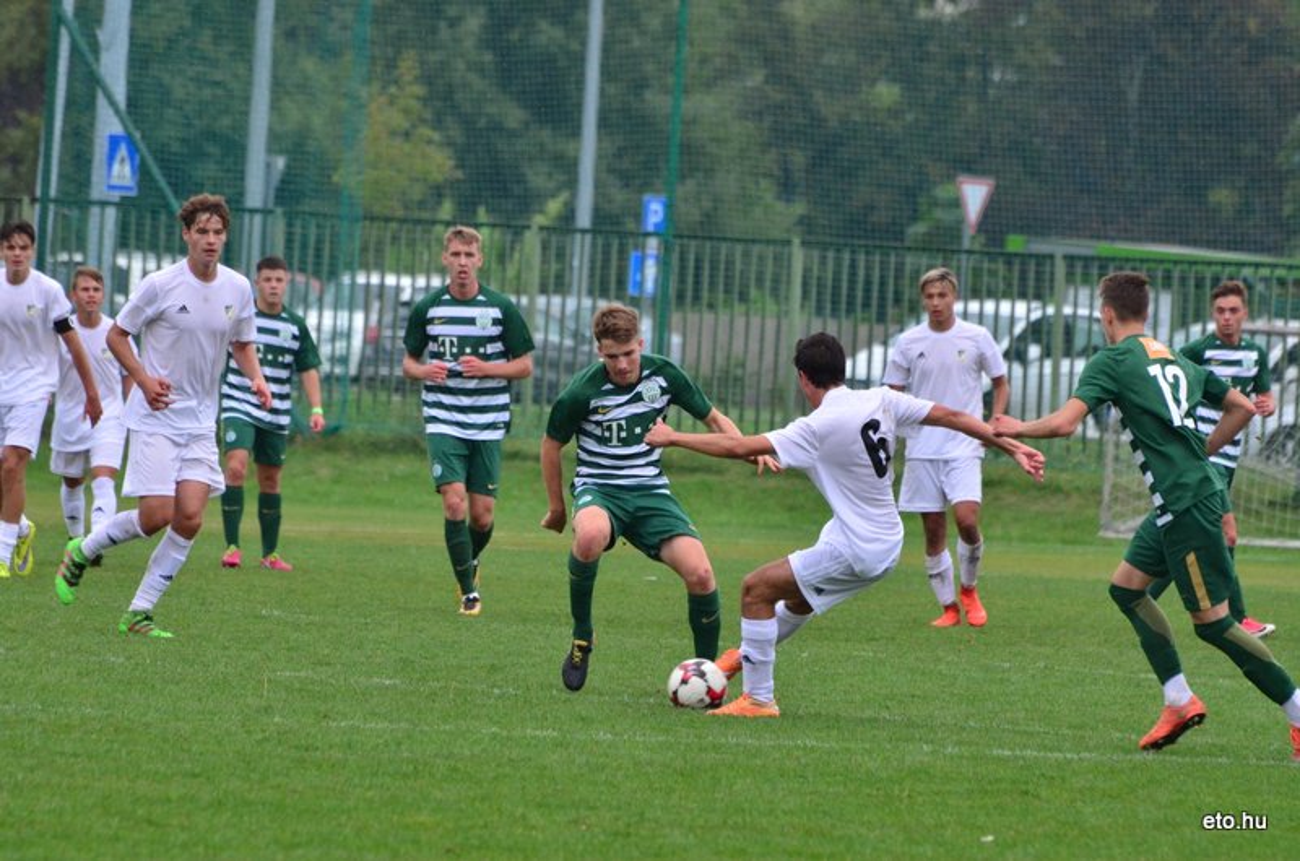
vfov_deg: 3.4
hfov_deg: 5.1
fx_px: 14596
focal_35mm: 405
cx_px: 650
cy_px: 430
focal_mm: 270
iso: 1000
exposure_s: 1/1000
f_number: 7.1
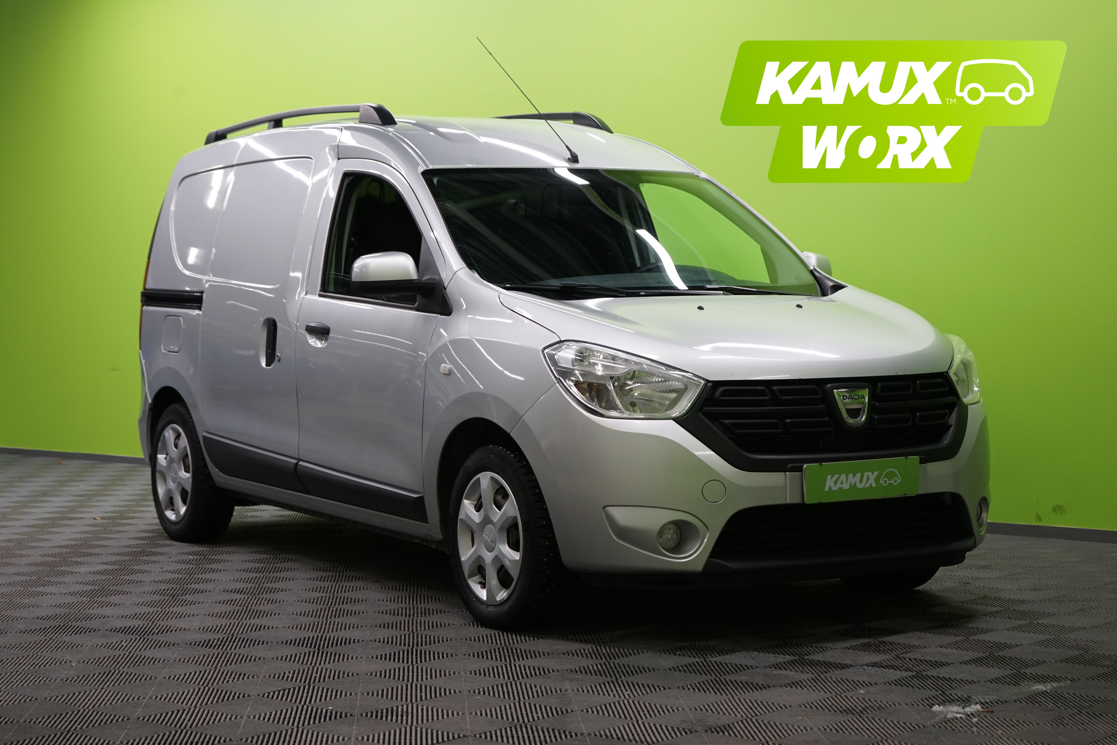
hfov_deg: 30.1
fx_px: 2079
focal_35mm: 67
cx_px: 558
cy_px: 372
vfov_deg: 20.3
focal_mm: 67
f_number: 5.6
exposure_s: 1/80
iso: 800
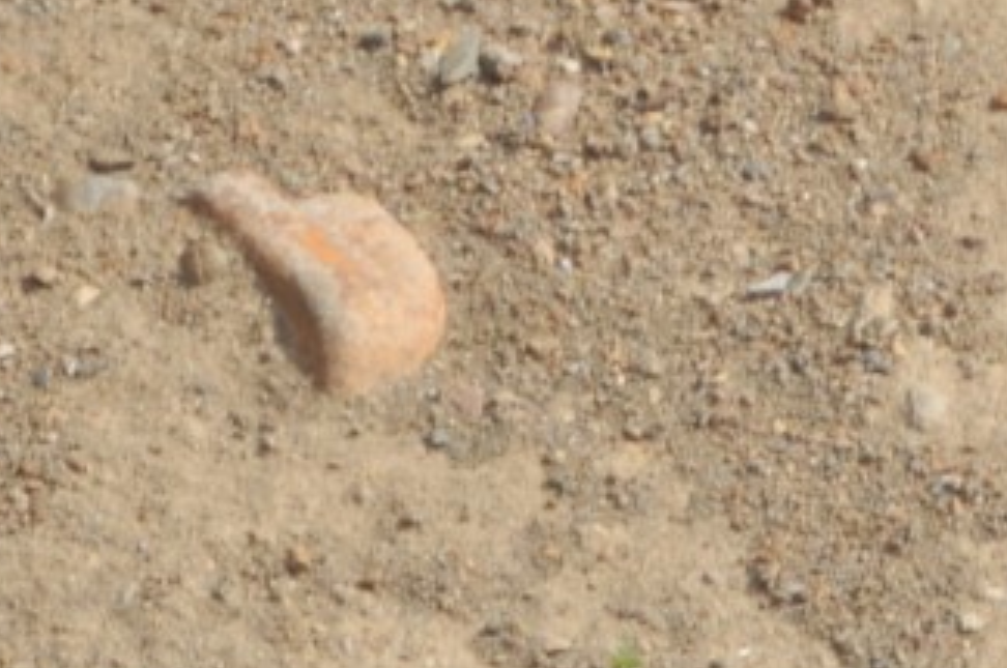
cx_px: 637
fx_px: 105046
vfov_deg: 0.4
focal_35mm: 3761
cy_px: -895
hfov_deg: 0.5
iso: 200
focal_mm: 500
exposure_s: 1/800
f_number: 5.6
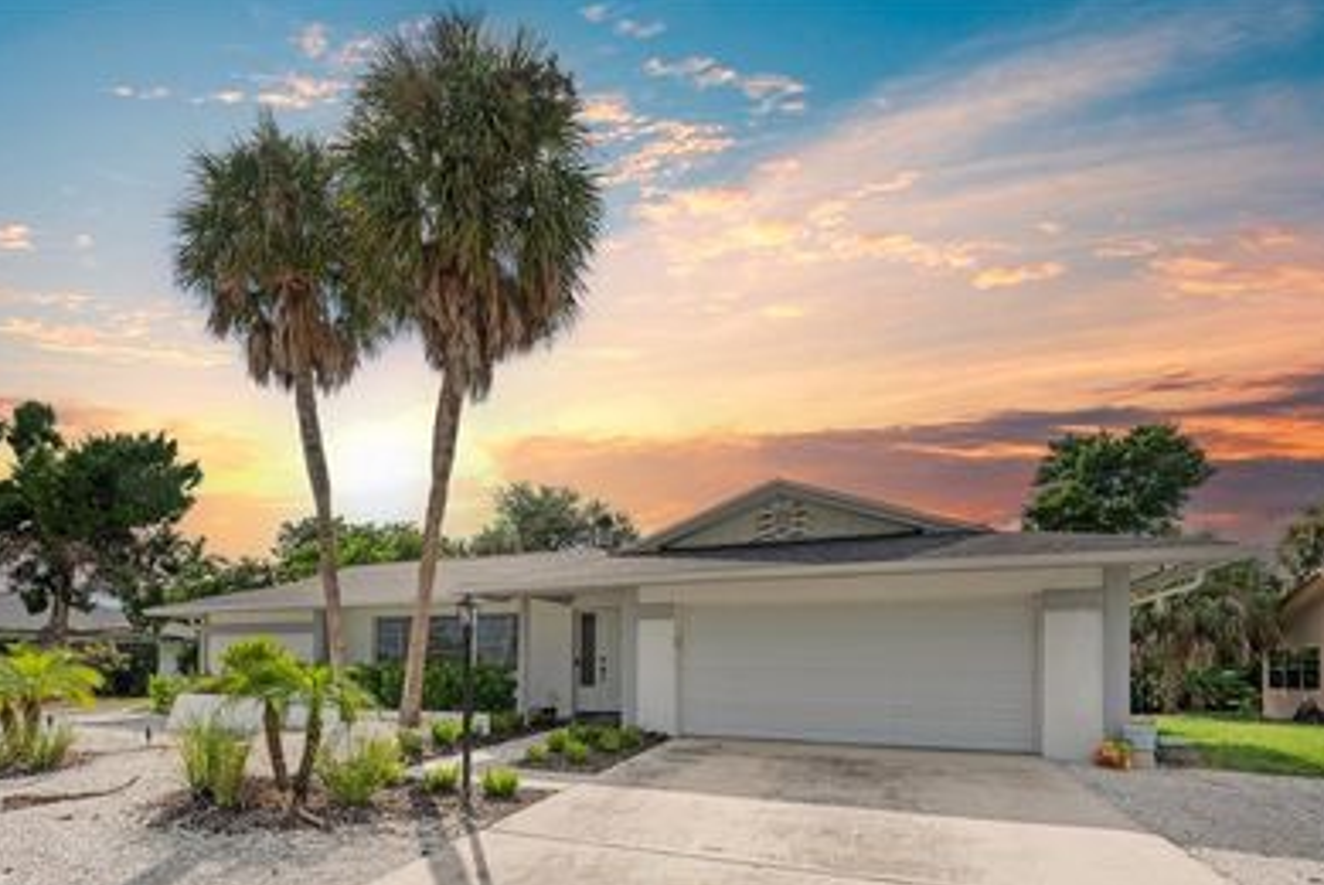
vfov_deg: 66.4
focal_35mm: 18
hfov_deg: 89.3
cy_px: 558
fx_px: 662
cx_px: 565
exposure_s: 1/80
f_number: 10
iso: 160
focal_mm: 14
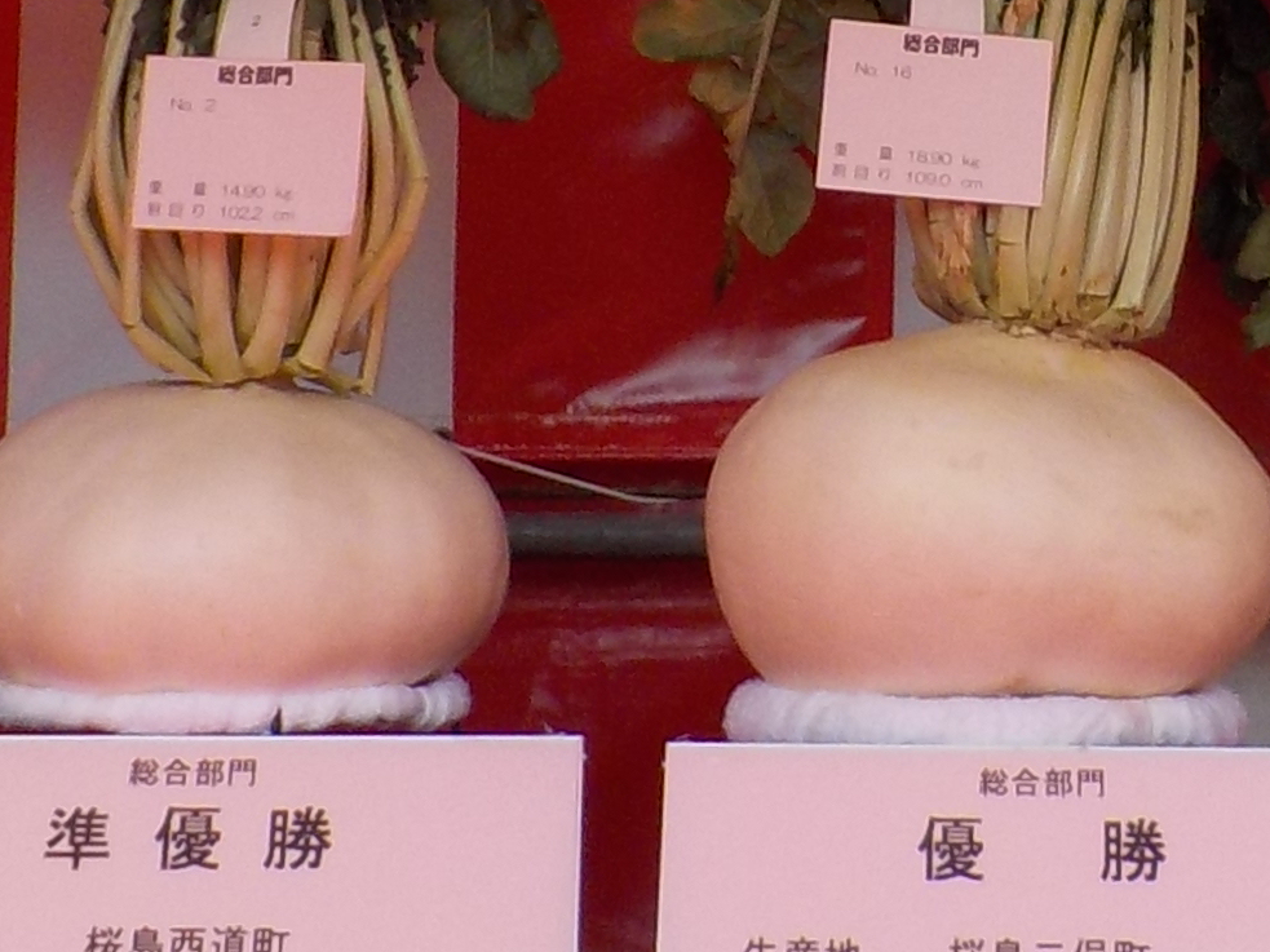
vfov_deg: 11.3
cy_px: -358
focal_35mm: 127
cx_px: 1106
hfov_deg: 15.4
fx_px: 4659
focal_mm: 4.1
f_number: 3.3
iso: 125
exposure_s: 1/800
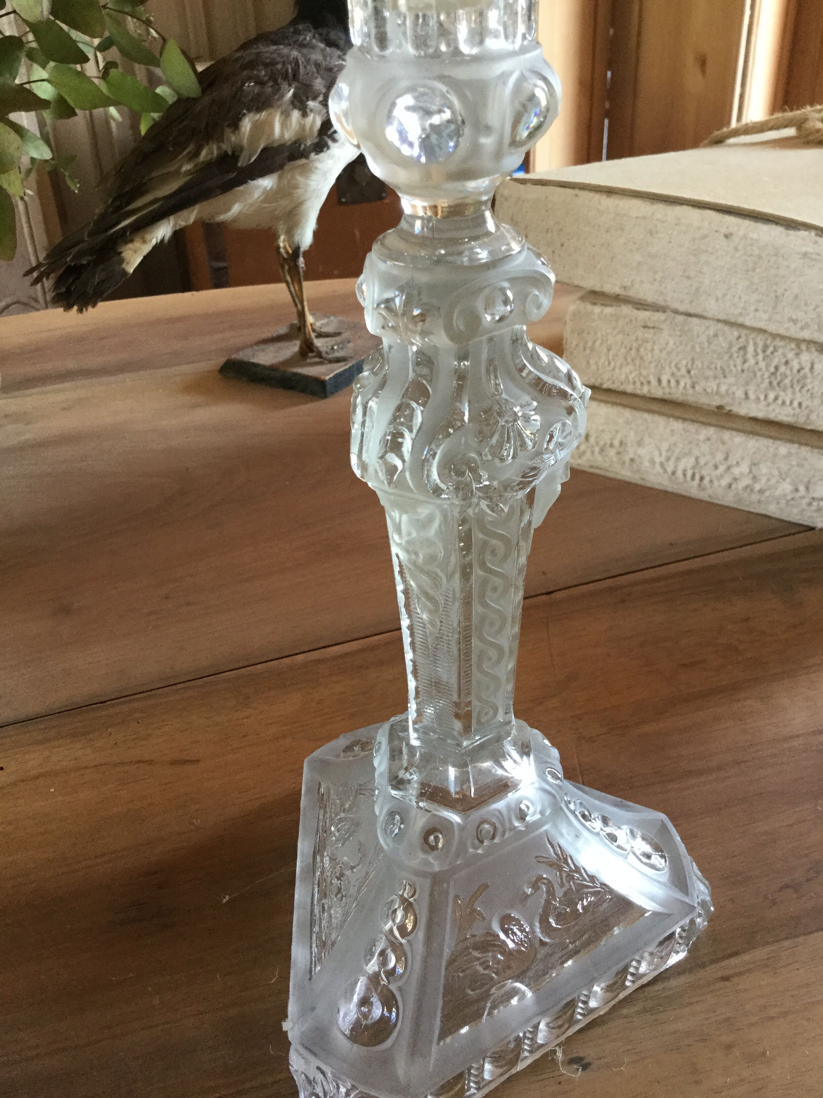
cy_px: 549
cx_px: 412
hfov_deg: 45.4
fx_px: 983
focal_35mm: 31
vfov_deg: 58.4
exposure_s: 1/33
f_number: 2.4
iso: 125
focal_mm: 3.3
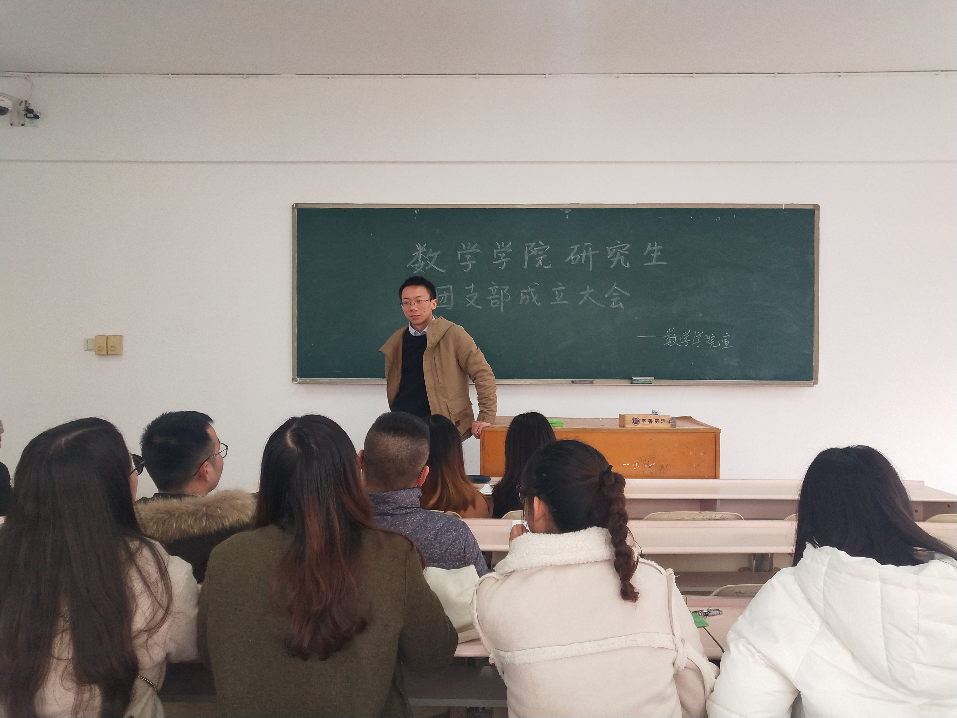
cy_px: 359
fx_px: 829
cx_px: 478
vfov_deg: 46.8
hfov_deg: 60.0
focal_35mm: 30
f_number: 1.8
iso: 187
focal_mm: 3.95
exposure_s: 1/100
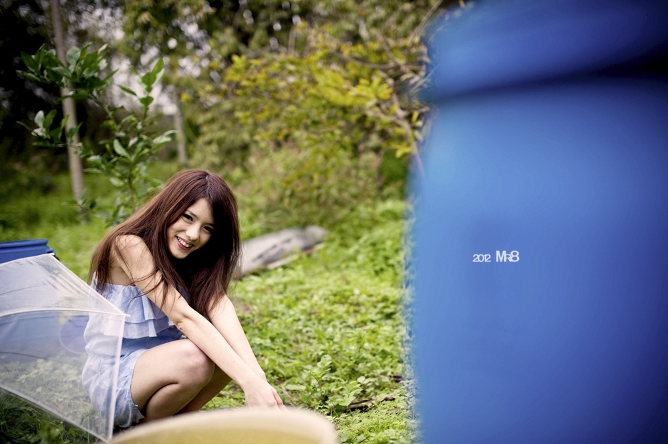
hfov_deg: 39.6
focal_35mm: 50
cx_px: 334
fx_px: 927
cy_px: 222
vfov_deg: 26.9
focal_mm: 50
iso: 500
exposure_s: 1/800
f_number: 2
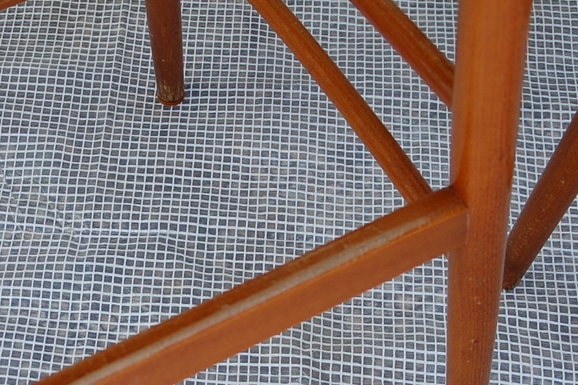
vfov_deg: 14.2
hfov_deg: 21.1
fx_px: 1540
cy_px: 279
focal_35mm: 96
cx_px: 166
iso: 200
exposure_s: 1/160
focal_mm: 38
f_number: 6.3
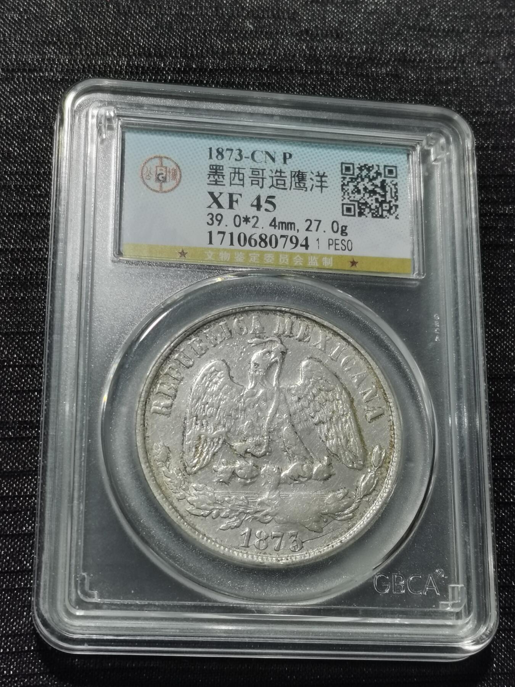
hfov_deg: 21.0
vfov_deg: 27.8
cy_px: 344
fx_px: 1389
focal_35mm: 70
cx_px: 258
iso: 64
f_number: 1.8
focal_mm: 5.58
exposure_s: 1/100
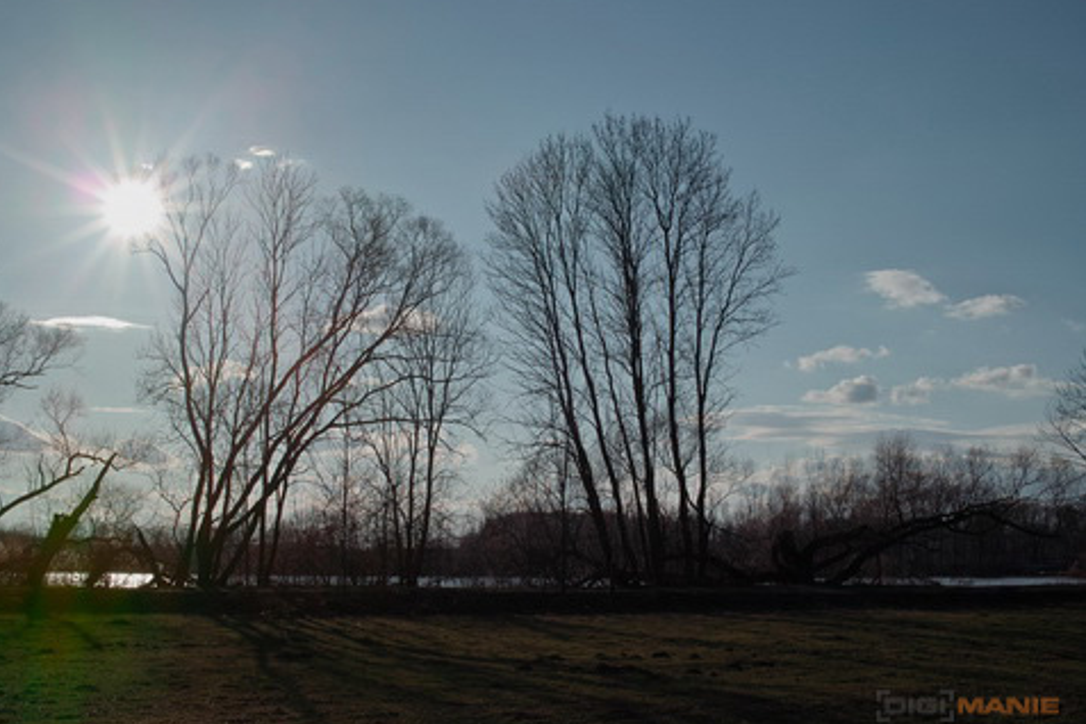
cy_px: 363
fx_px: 1297
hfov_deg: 45.4
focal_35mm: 43
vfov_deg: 31.2
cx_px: 519
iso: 100
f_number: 10
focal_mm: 24
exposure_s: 1/500
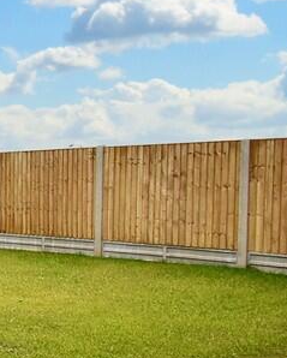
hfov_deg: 17.4
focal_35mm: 58
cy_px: 207
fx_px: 615
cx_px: -310
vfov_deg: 32.4
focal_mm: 12
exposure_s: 1/125
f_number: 5.6
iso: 800
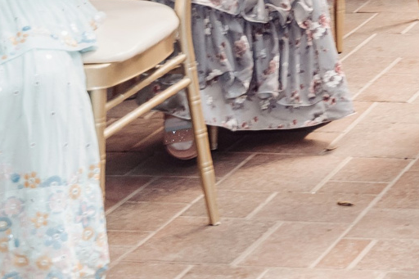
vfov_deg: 9.2
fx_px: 1565
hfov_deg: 12.6
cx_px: 939
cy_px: -364
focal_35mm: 134
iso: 320
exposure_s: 1/200
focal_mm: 26.9
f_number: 2.8
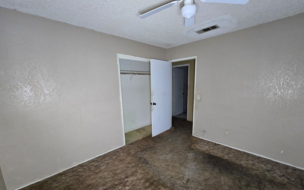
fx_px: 116
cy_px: 104
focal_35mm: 14
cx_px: 153
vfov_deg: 78.4
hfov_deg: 105.3
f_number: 2.2
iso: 500
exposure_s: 1/55.6
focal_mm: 2.2
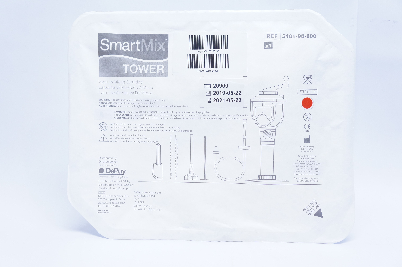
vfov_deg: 35.4
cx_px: 201
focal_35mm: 38
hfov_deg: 51.3
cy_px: 134
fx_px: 418
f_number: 5
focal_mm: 25
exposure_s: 1/125
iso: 1600
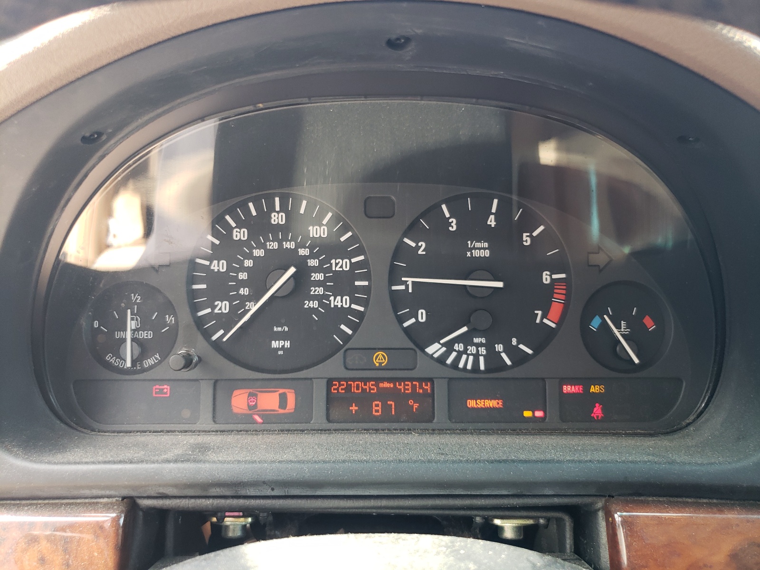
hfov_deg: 67.3
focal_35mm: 26
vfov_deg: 53.1
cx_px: 380
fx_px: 571
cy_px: 285
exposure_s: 1/60.2
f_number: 1.5
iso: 71
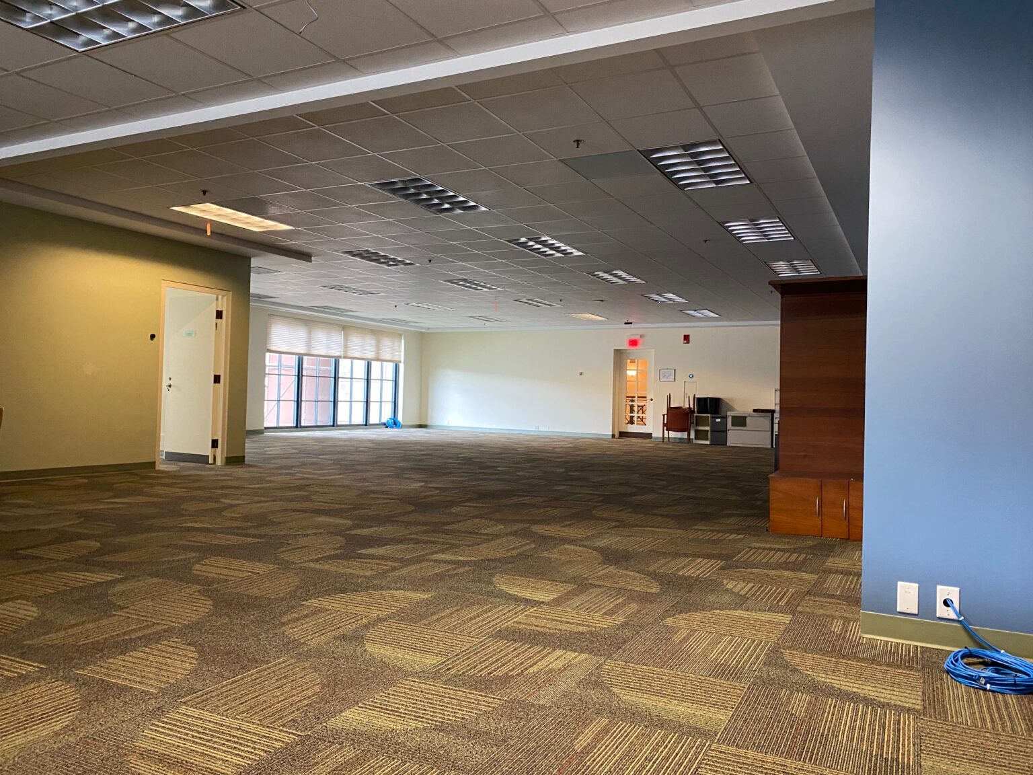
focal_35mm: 26
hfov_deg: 67.3
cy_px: 388
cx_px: 516
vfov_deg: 53.1
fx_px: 776
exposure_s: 1/60
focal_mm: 4.25
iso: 400
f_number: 1.8
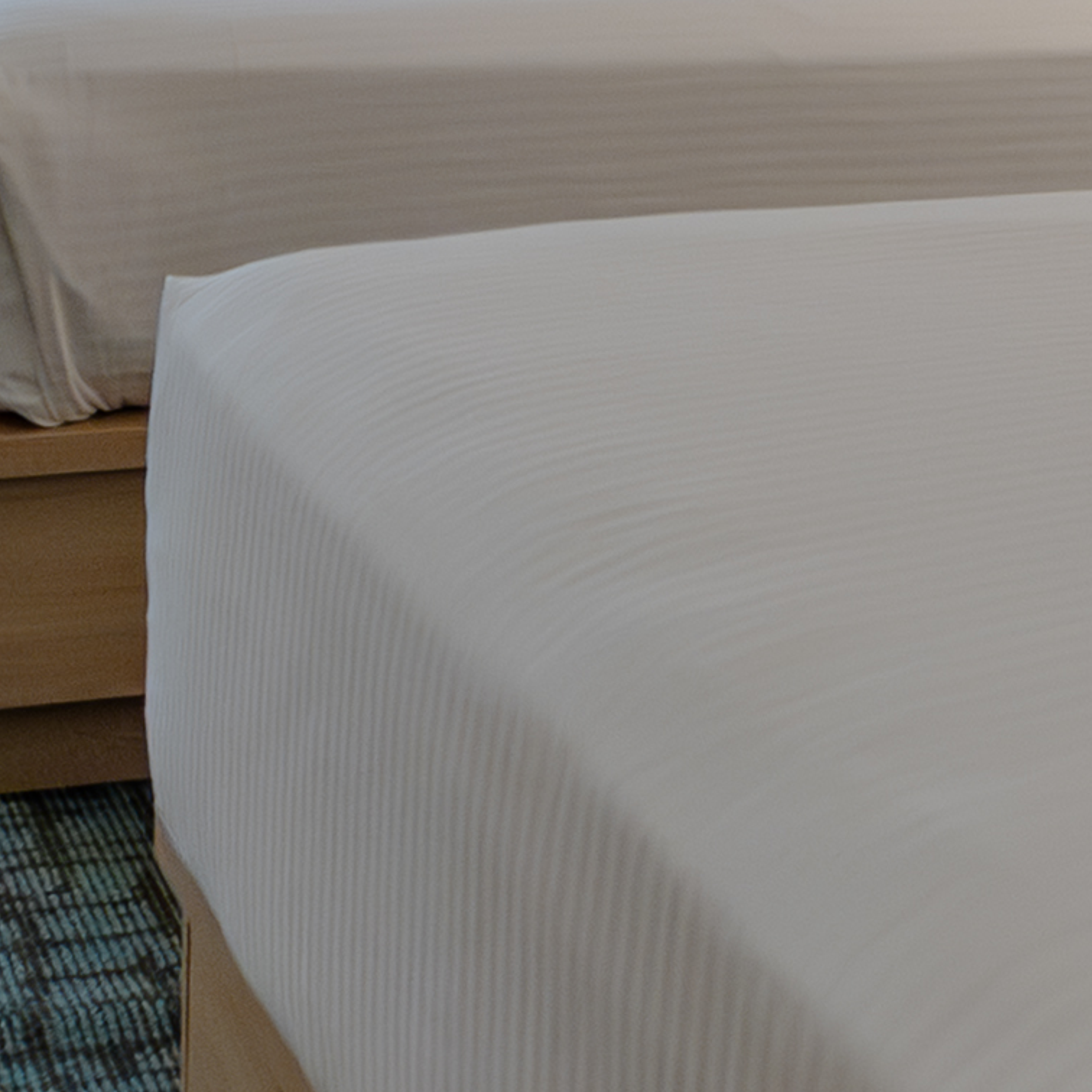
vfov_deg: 15.6
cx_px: 817
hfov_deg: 16.2
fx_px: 3819
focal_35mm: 107
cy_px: -240
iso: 1000
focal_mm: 16
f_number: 2.8
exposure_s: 1/640
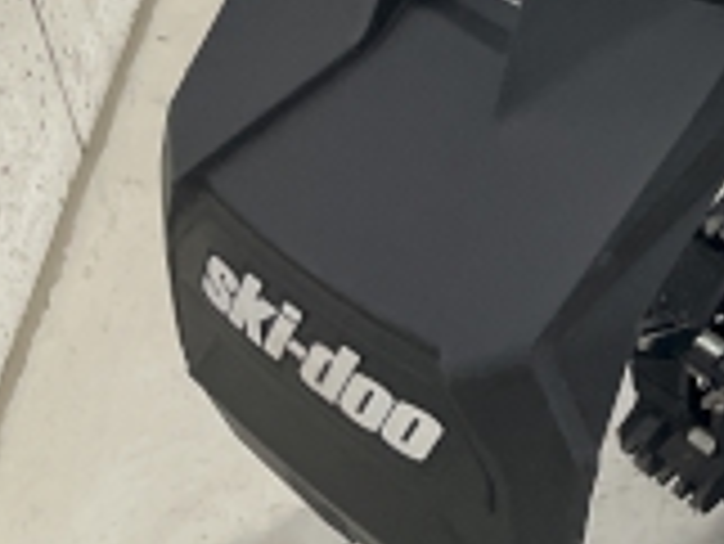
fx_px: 2700
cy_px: -400
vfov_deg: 10.8
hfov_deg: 12.3
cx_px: 1709
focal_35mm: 129
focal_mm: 4.2
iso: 80
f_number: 1.6
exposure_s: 1/121
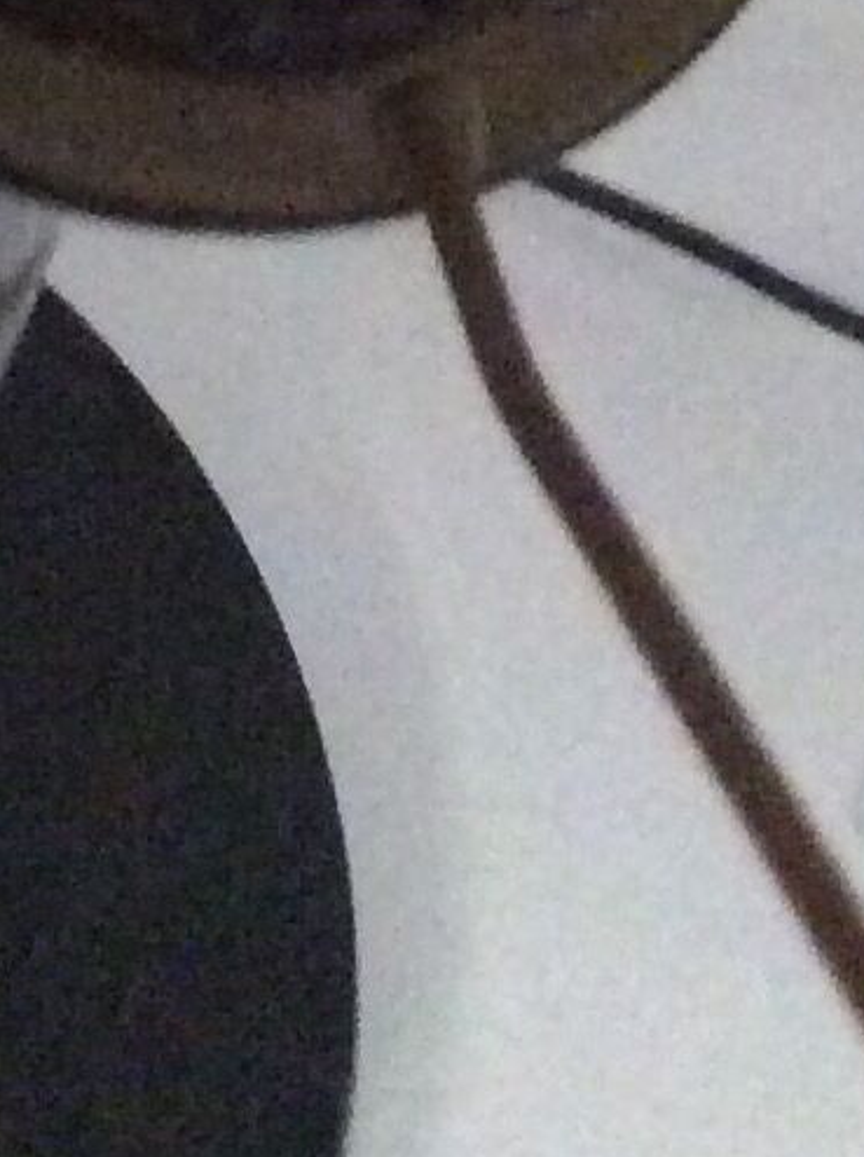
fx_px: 5605
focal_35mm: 168
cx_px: -171
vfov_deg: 10.2
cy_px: -1607
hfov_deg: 8.7
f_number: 2.4
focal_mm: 3.3
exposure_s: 1/17
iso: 400
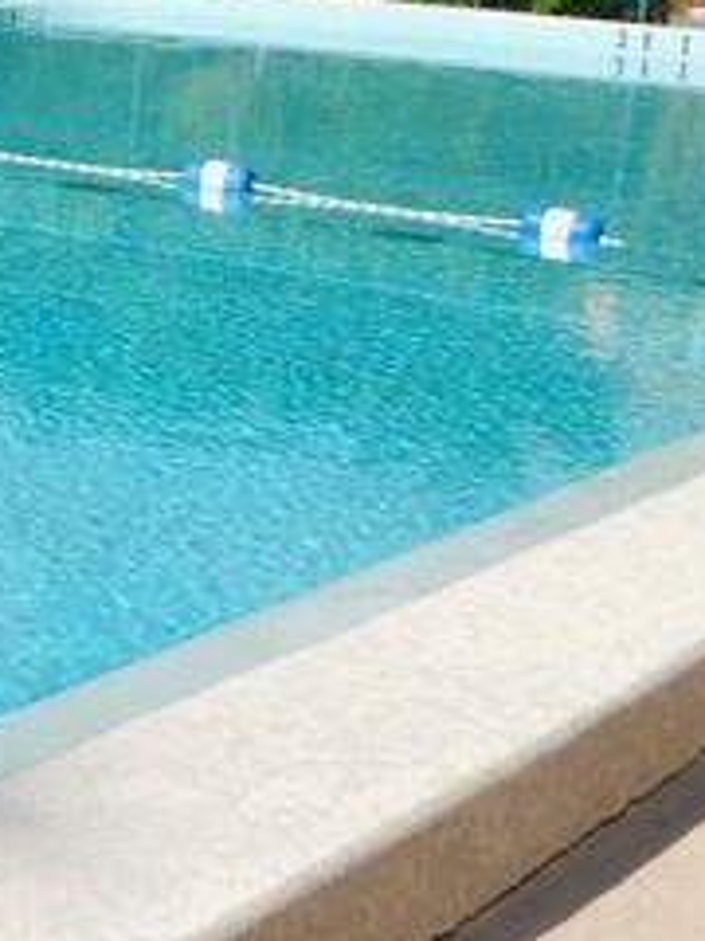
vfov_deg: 20.3
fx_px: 2553
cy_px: 43
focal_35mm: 94
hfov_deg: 11.7
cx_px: -1155
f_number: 6
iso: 125
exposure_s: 1/500
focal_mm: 4
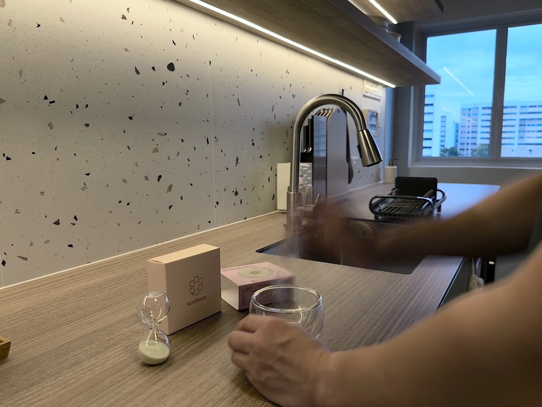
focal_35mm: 24
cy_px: 204
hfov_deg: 71.6
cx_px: 271
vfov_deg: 56.8
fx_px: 376
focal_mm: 6.86
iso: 64
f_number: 1.78
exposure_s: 1/180
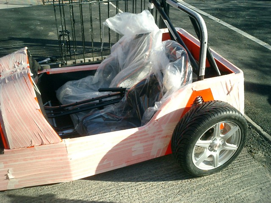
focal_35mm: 36
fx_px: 282
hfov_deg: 51.4
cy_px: 102
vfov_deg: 39.7
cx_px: 136
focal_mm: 7.5
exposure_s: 1/400
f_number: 3.2
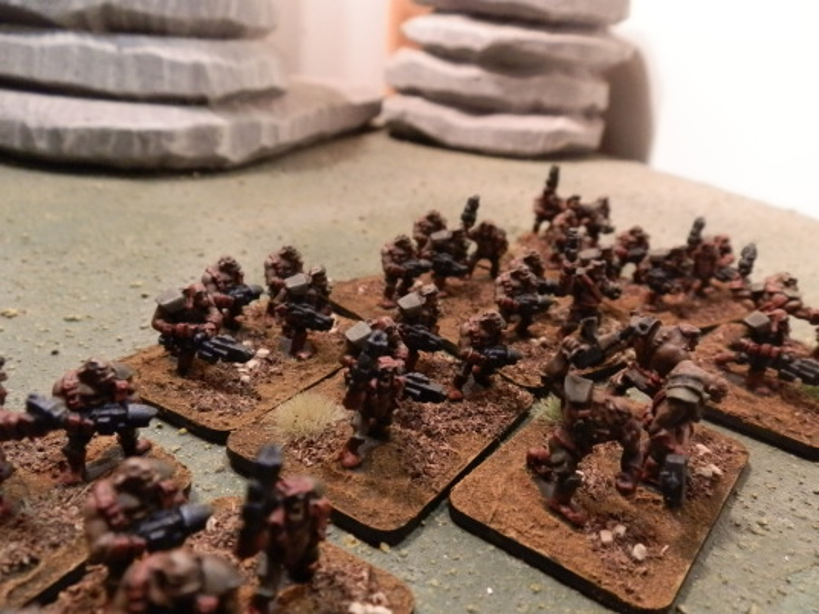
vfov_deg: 49.7
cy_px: 307
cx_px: 410
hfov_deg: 63.4
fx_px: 662
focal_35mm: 28
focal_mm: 5
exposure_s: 1/60
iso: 400
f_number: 3.1
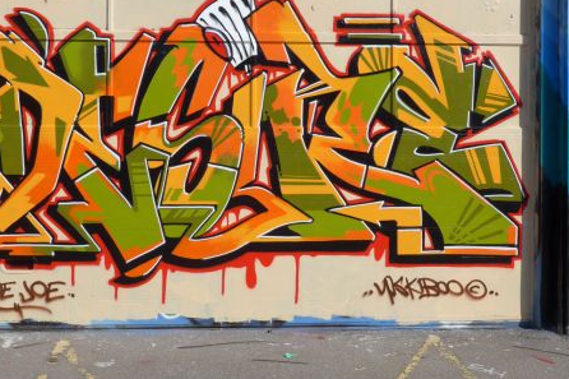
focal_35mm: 49
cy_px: 141
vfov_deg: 27.4
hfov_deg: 40.3
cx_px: 264
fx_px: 774
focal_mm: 9
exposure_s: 1/640
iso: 80
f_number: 5.6
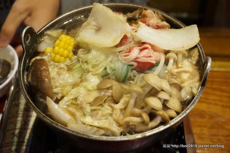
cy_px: 76
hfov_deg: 42.4
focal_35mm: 46
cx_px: 115
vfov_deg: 28.9
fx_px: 297
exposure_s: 1/30
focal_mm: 31
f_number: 5
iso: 3200
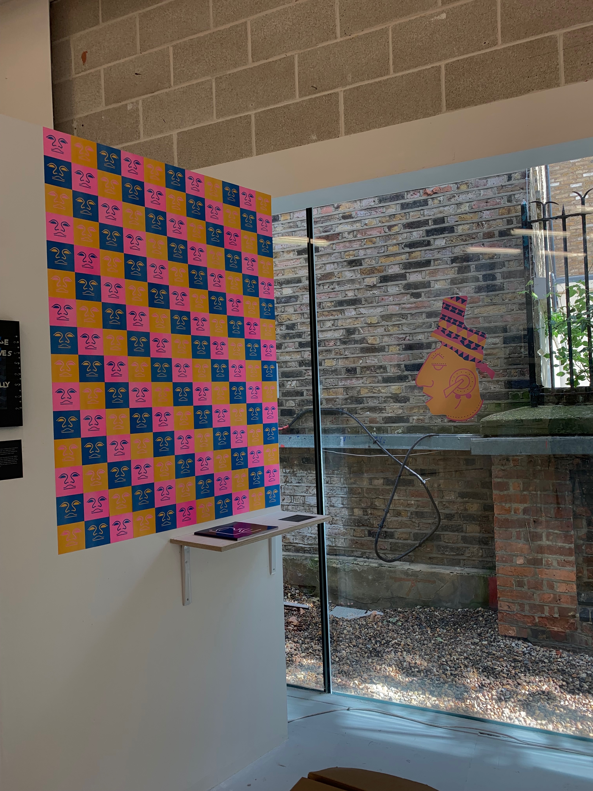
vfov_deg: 67.3
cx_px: 296
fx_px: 594
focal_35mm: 26
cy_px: 396
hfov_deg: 53.1
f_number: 1.8
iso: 25
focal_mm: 4.25
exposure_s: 1/124
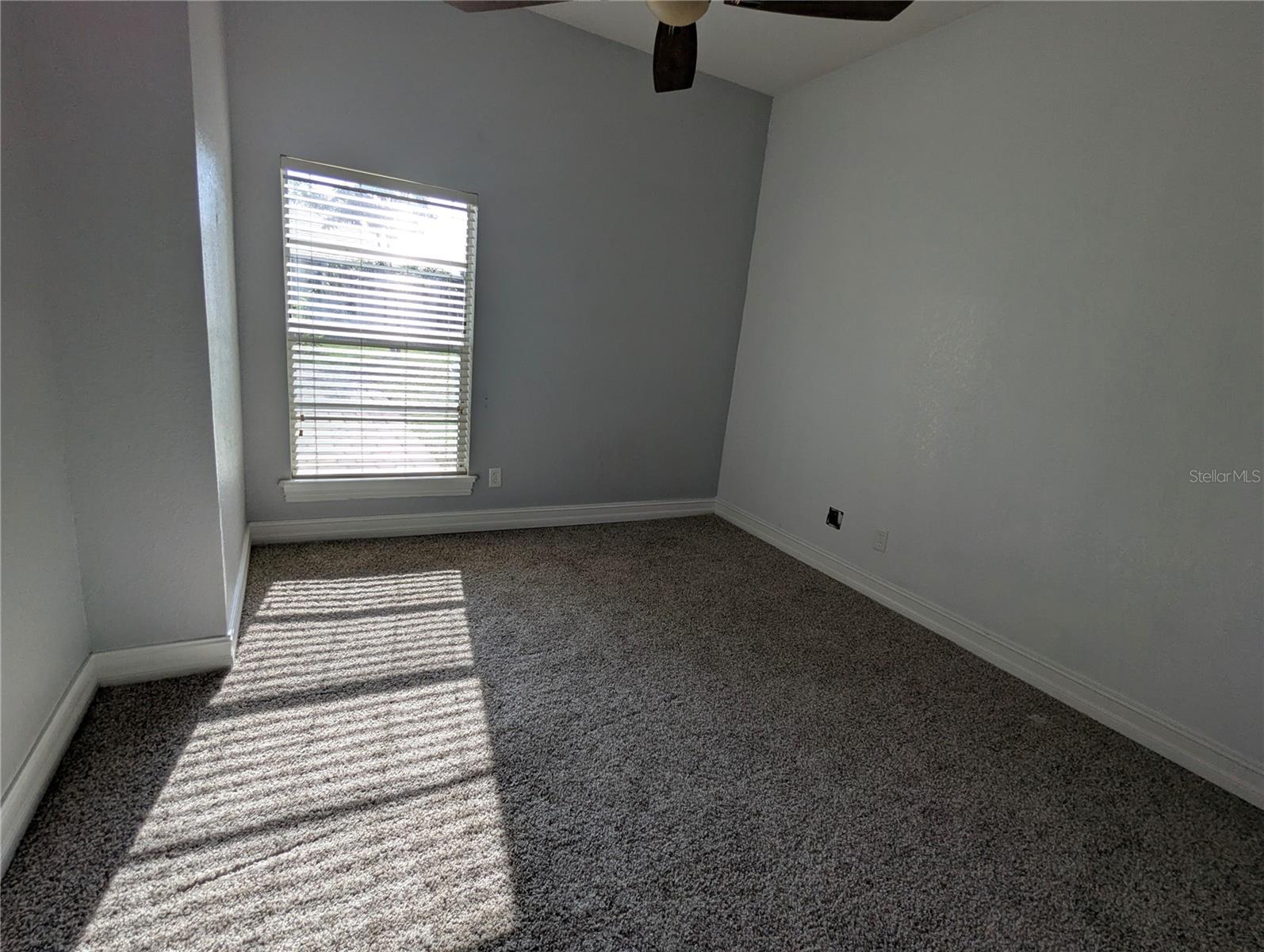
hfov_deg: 94.4
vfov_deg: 78.2
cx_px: 632
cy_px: 476
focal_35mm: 16
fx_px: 585
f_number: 2.2
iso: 36
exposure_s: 1/392
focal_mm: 2.35
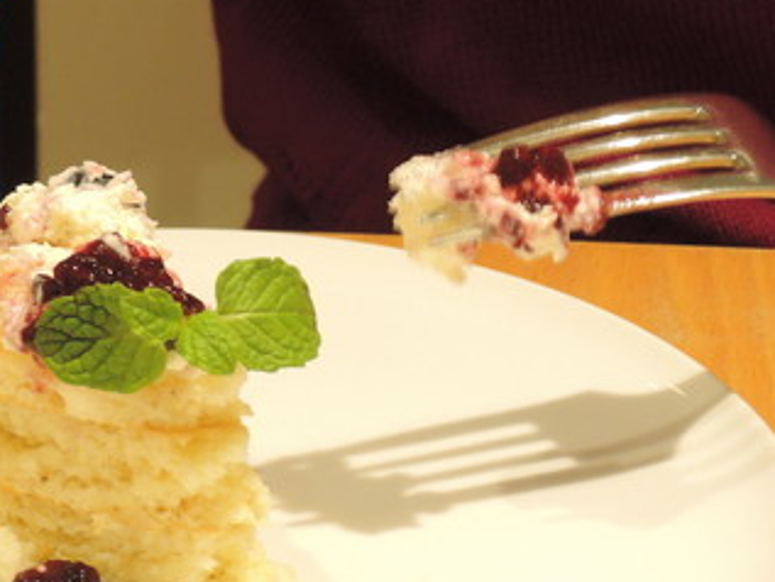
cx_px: 110
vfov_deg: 13.3
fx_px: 2486
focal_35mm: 111
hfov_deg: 17.5
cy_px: 237
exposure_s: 1/15
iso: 640
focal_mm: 11.8
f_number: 4.5
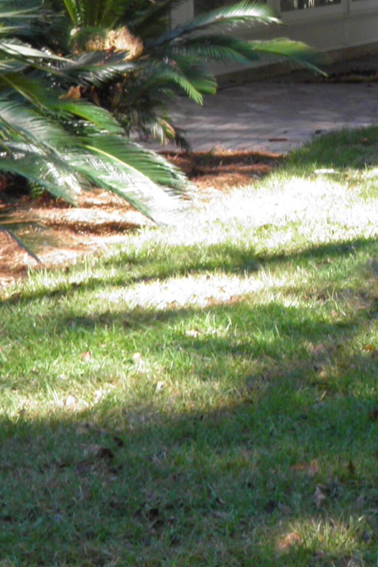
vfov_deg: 17.1
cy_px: -39
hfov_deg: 10.7
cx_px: 773
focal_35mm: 116
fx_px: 1827
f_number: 4.5
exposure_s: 1/60
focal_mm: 7.1
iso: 100
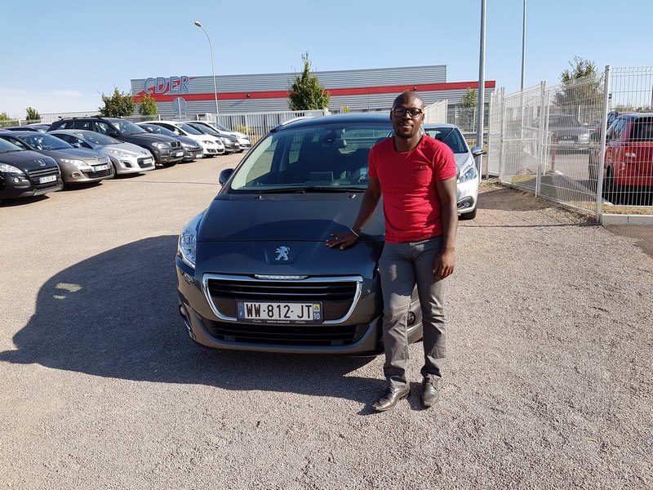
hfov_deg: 67.3
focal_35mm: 26
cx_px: 326
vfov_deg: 53.1
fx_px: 490
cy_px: 245
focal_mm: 4.2
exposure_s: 1/1108
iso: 40
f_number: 1.7
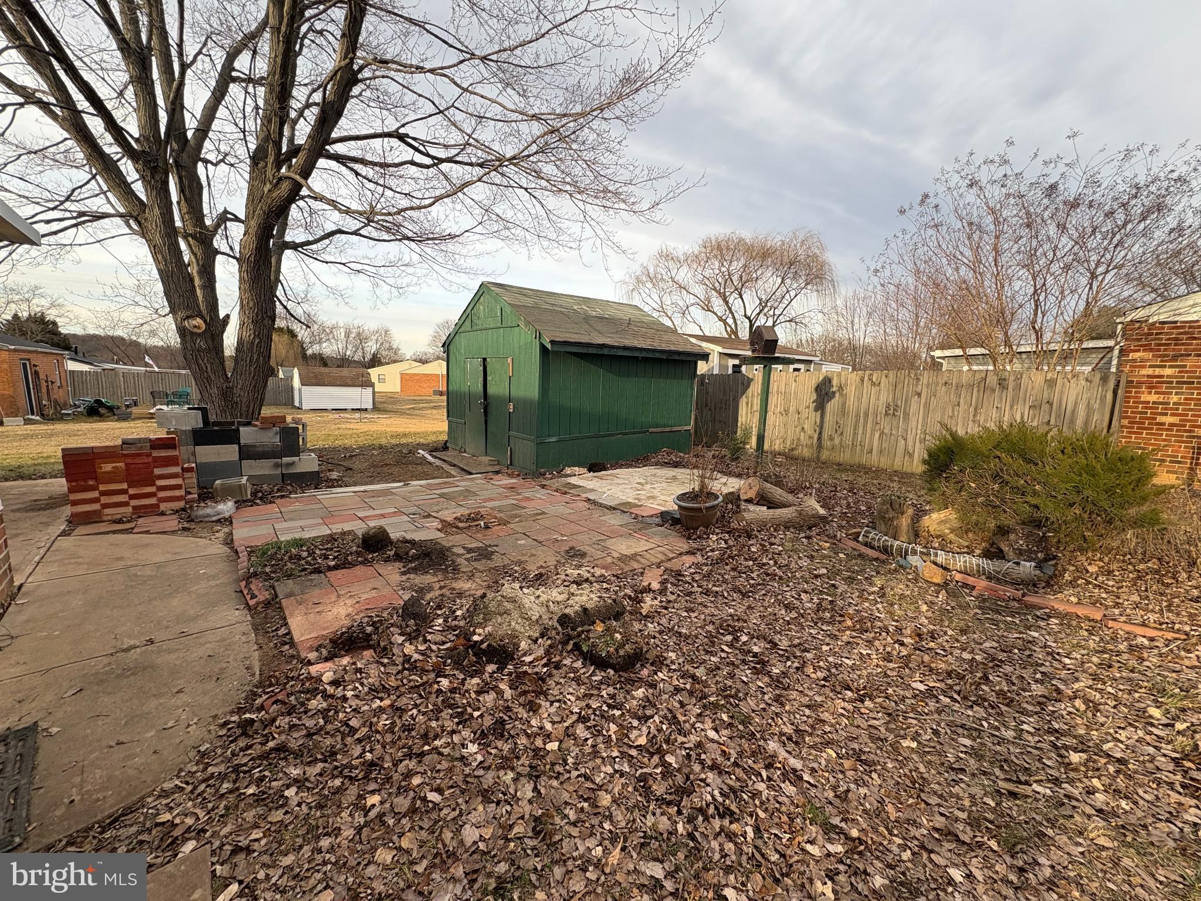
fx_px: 486
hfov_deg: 102.1
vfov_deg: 85.7
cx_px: 600
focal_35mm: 14
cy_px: 450
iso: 50
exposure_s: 1/288
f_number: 2.2
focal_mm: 2.22
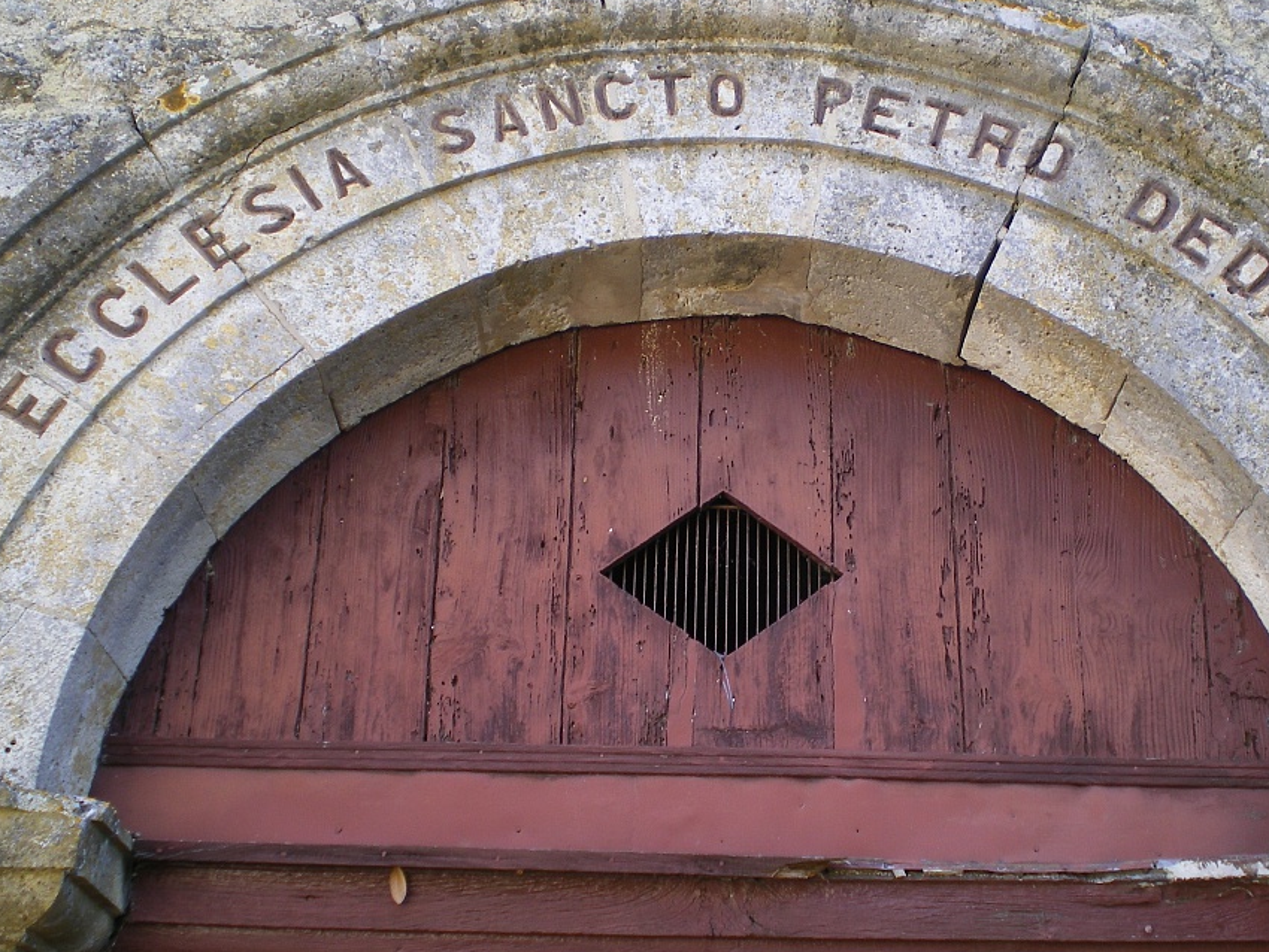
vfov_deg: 27.5
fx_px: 1943
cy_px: 479
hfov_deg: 36.1
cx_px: 729
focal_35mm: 53
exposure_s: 1/60
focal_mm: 7.4
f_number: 3.5
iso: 64
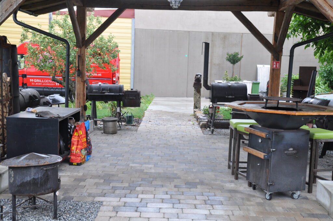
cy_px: 110
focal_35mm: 44
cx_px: 166
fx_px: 402
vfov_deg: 30.8
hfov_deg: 45.0
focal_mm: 29
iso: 400
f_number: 5.6
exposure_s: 1/125
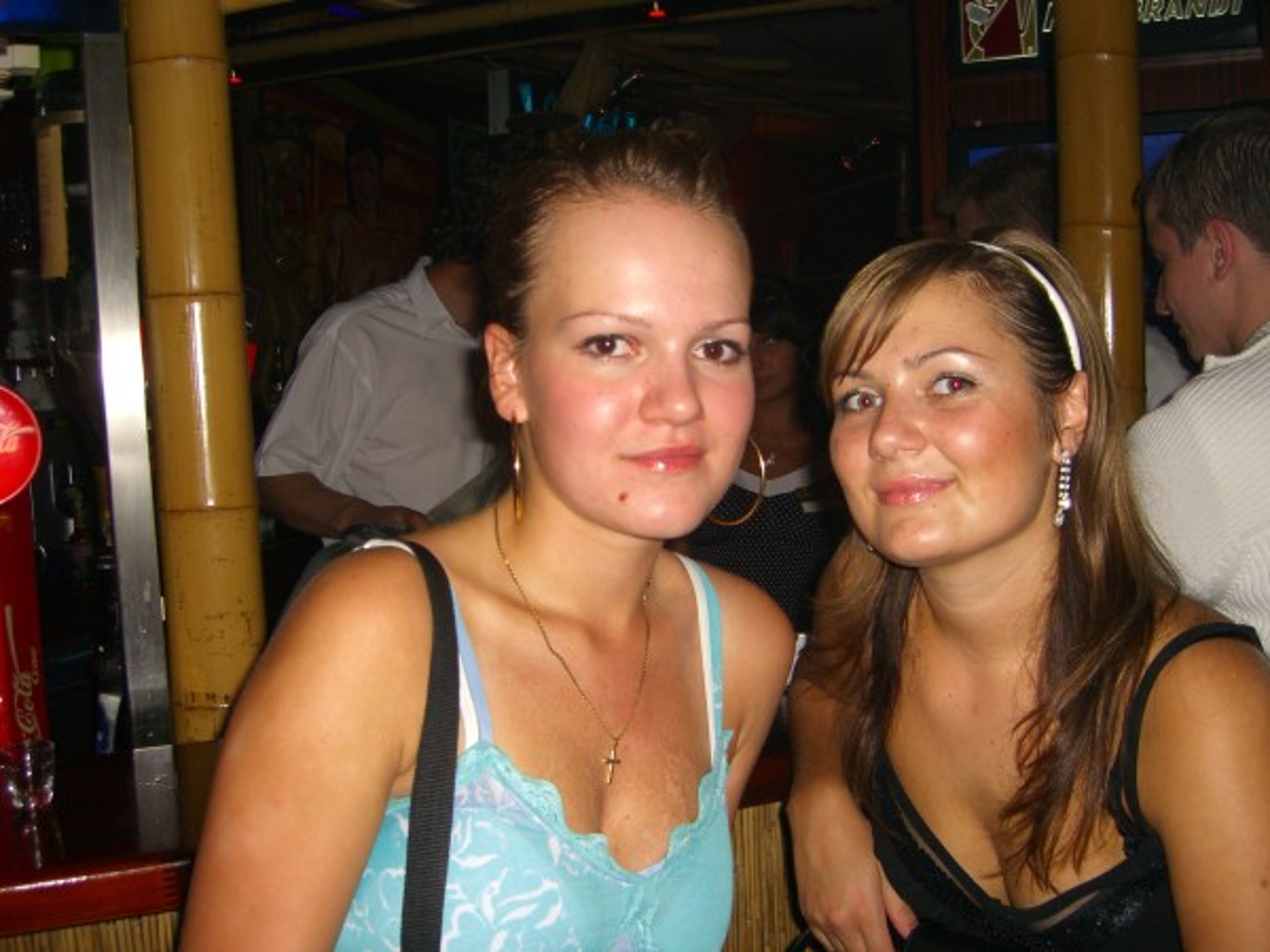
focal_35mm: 38
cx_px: 635
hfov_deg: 49.0
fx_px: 1394
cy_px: 476
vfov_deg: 37.7
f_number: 2.8
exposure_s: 1/60
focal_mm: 7.9
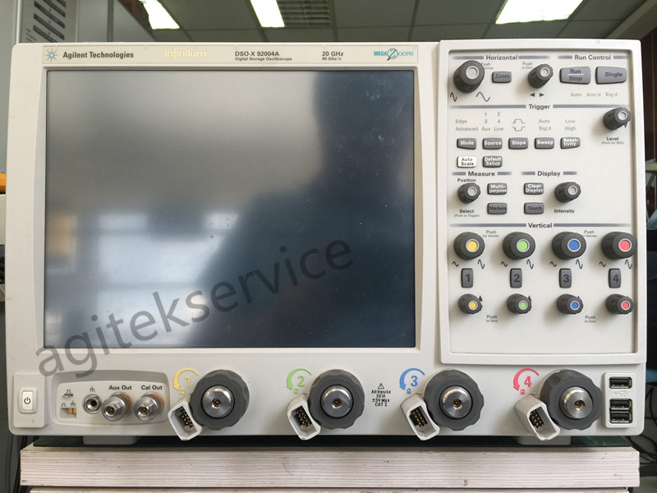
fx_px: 550
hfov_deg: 61.7
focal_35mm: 29
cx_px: 328
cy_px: 246
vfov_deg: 48.2
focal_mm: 4.15
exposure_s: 1/33
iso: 32
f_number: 2.2
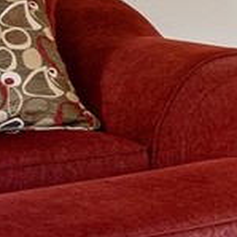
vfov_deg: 10.2
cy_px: -110
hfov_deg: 5.8
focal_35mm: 166
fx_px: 1286
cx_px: 1274
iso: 320
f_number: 8
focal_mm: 12
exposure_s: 1/10
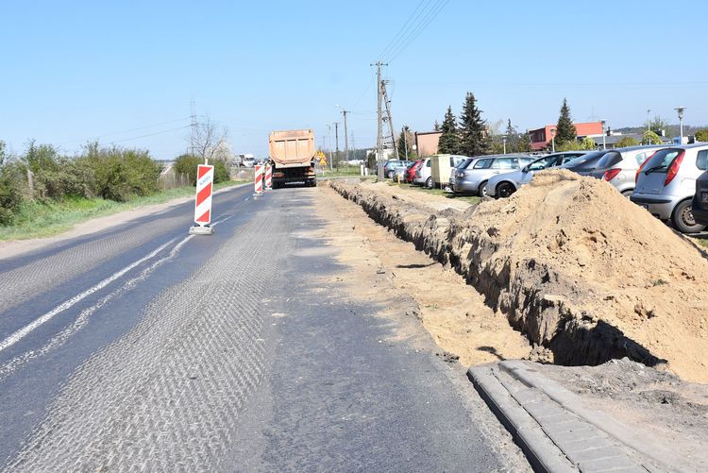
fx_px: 738
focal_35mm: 38
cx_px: 354
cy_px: 236
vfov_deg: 35.5
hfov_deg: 51.3
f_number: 8
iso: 180
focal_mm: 25
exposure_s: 1/500
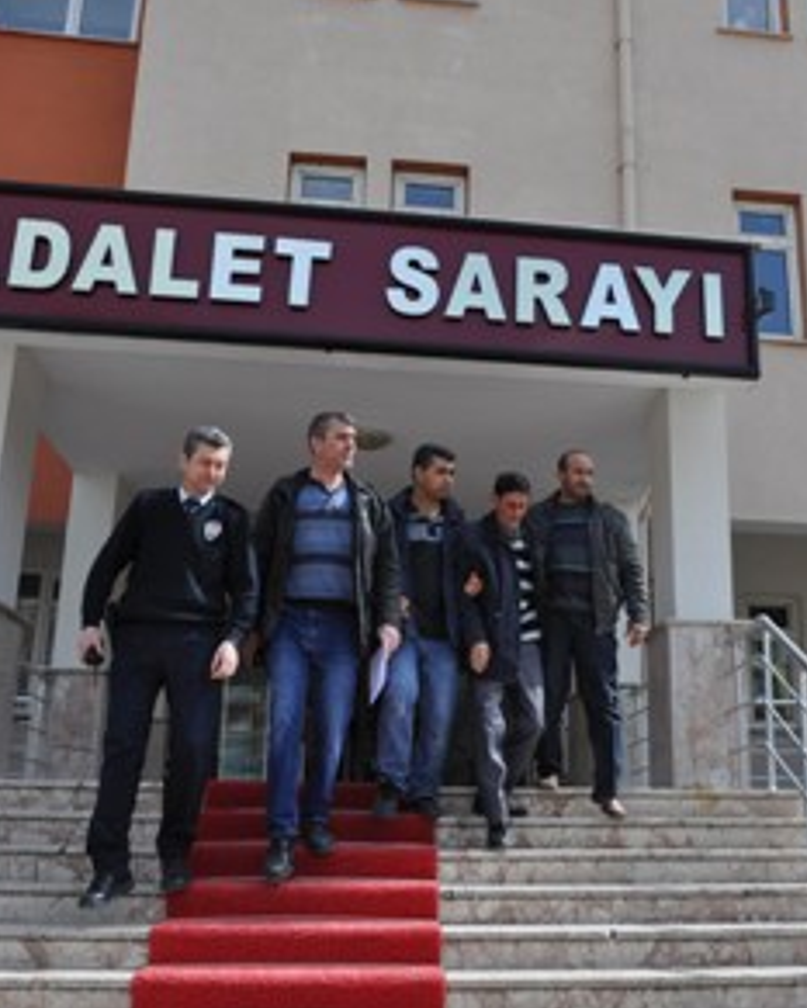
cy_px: 499
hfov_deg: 38.0
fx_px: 1164
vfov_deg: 46.8
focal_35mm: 39
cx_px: 516
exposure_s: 1/250
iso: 200
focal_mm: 18
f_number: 8
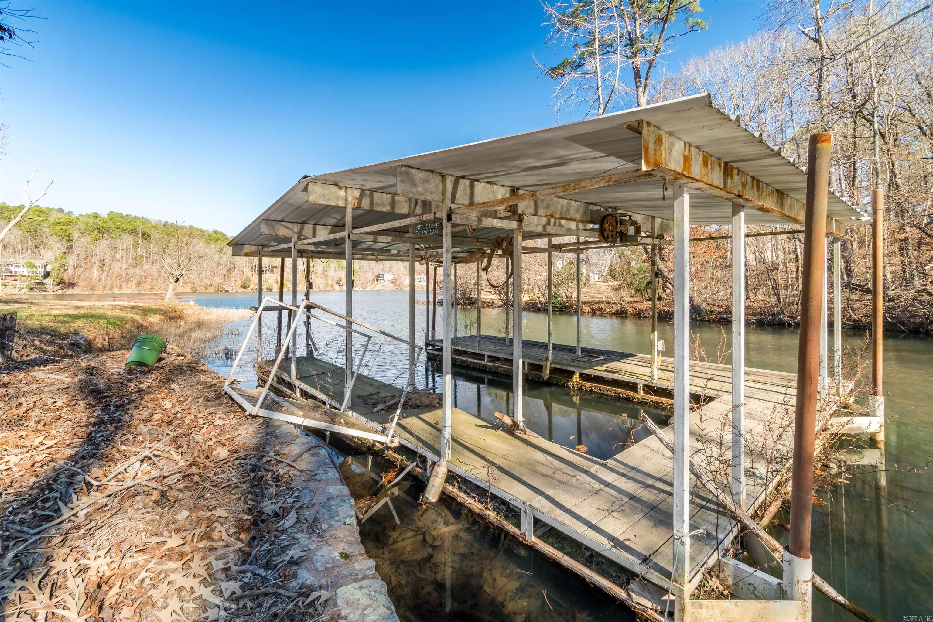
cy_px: 311
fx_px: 389
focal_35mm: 15
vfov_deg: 77.3
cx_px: 466
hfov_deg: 100.4
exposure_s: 1/250
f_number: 10
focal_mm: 10
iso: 100
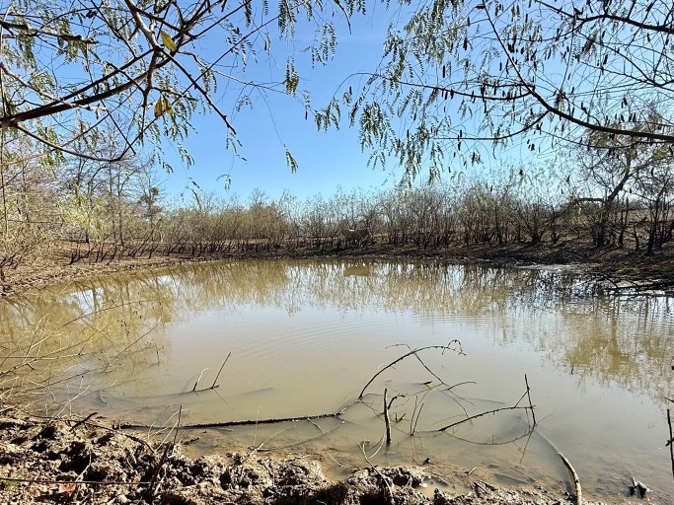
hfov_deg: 78.8
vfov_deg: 62.9
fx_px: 409
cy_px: 302
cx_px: 305
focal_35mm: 21
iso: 50
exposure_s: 1/1572
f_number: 2.2
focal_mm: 2.22
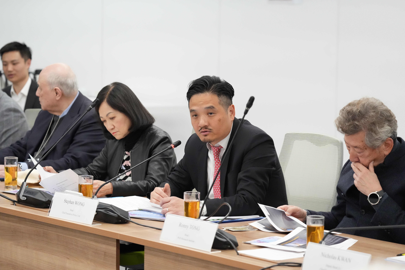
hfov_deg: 15.2
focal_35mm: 135
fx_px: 1519
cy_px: 135
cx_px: 202
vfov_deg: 10.2
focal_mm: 135
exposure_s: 1/200
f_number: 4.5
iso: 10000
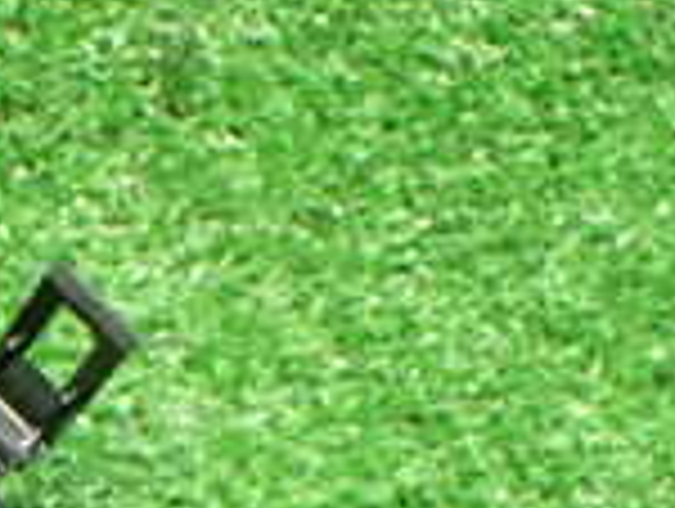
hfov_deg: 15.0
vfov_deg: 11.7
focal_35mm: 120
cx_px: -374
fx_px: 2344
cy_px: 841
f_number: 2.3
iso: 1000
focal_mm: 5.4
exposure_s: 1/30
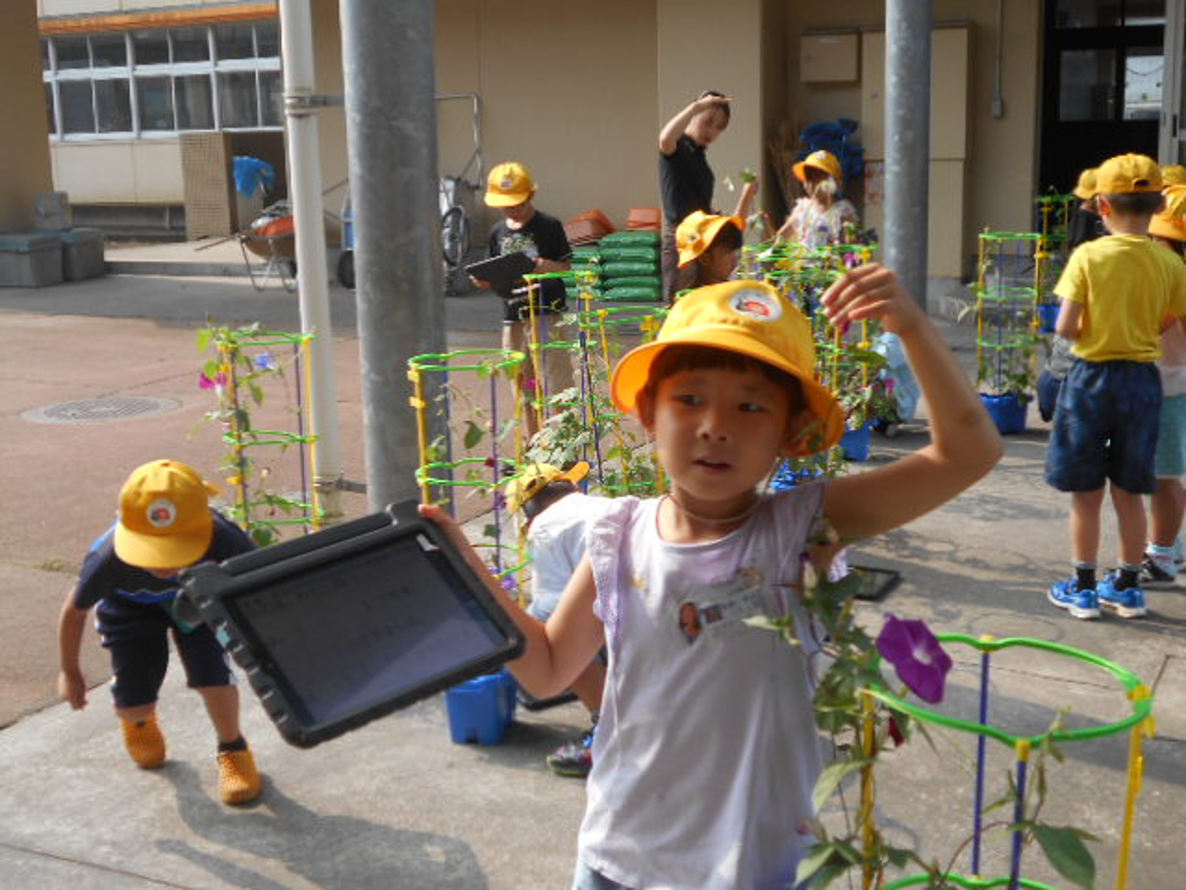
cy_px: 445
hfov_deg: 42.9
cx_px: 593
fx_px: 1508
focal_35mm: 44
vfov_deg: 32.9
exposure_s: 1/250
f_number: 4.2
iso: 80
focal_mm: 7.7
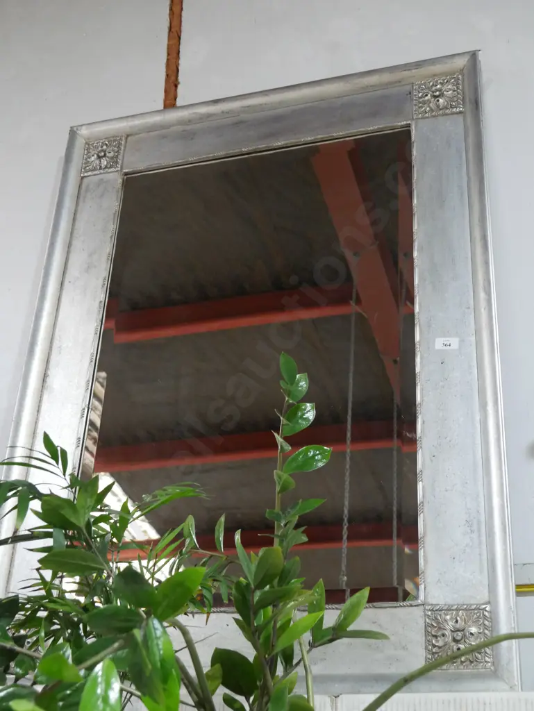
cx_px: 267
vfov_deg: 39.6
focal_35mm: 48
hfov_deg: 30.3
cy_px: 356
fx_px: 986
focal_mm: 24
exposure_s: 1/60
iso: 2500
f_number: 5.2
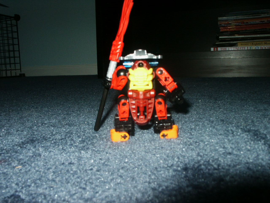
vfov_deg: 40.7
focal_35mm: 35
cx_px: 135
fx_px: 273
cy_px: 102
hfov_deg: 52.6
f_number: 6.7
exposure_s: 1/45
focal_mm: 7.18
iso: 200
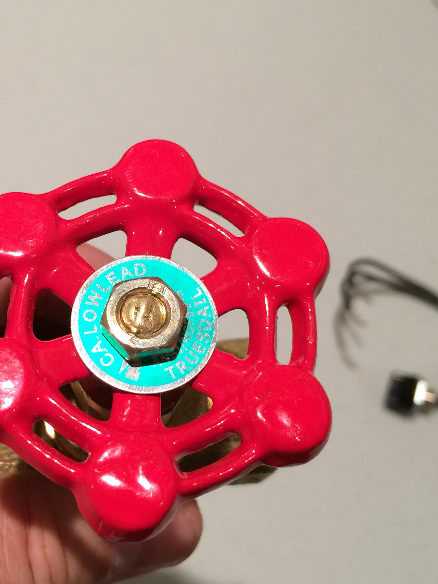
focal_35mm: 48
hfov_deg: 30.0
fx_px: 810
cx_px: 139
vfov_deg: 39.6
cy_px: 254
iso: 80
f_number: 2.2
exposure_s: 1/30
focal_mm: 4.12
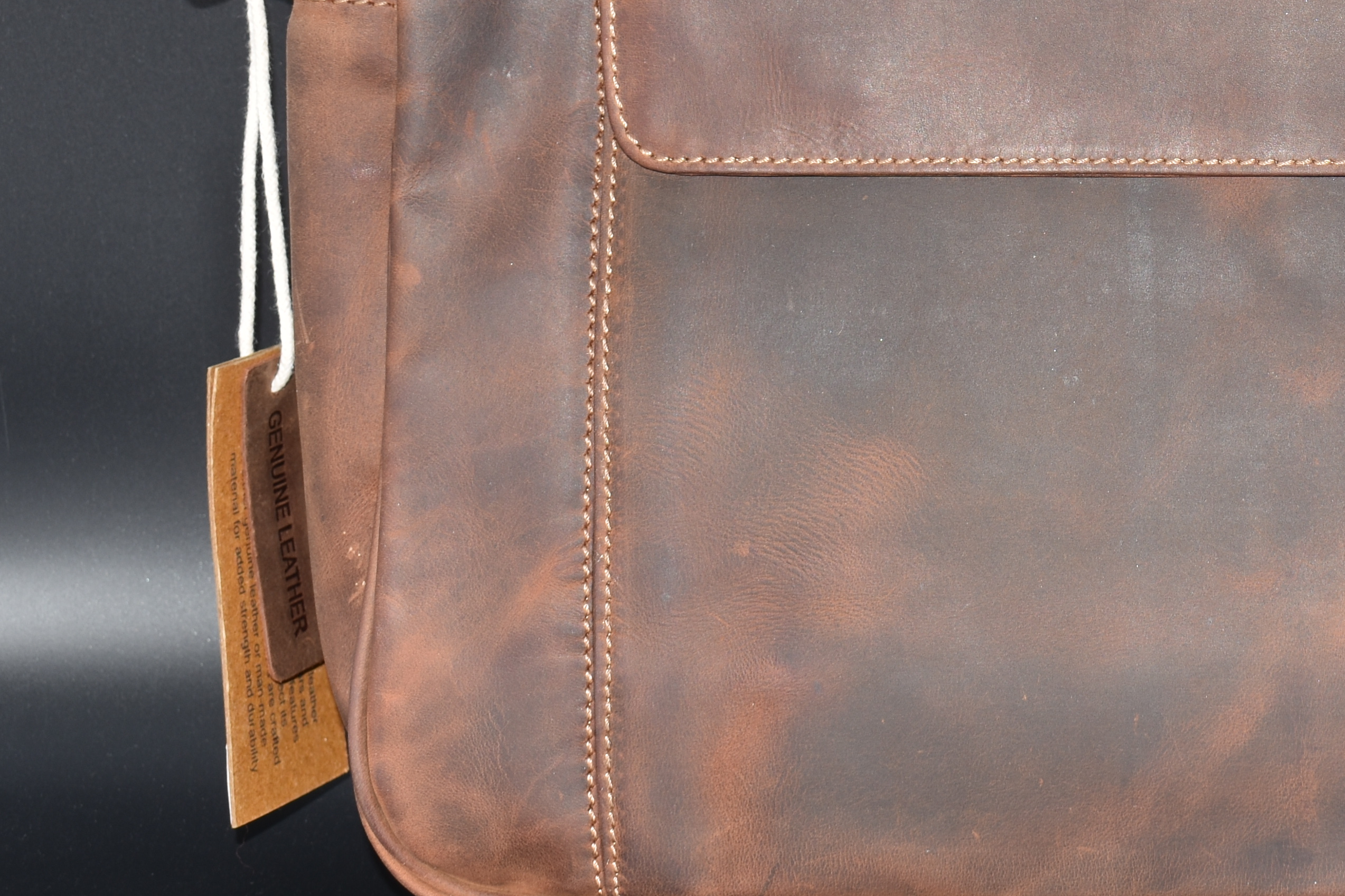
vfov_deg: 12.8
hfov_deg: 18.9
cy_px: 102
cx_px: 1280
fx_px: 3960
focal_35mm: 106
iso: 110
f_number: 8
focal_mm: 30
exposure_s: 1/60
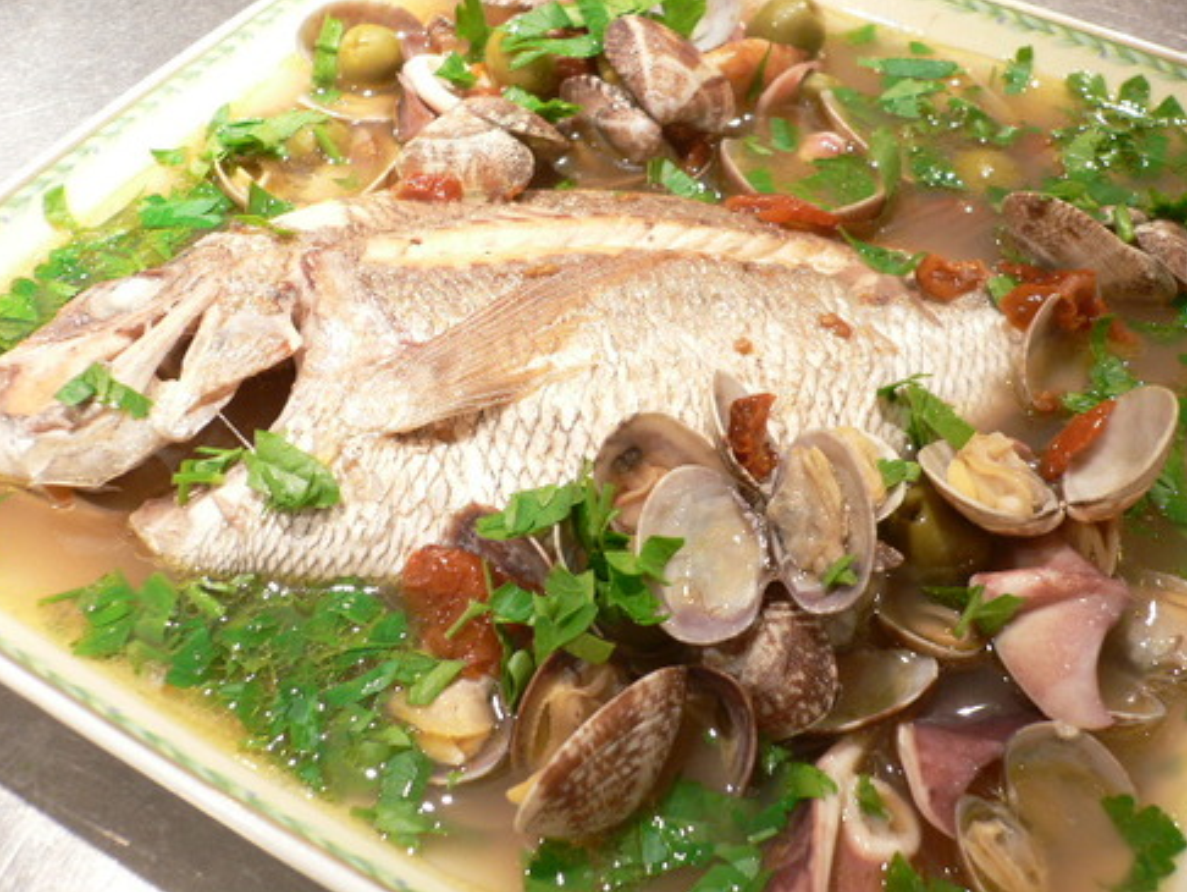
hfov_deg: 51.3
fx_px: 1235
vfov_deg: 39.7
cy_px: 439
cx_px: 589
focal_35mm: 36
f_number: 2.8
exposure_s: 1/15
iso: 100
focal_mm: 5.8
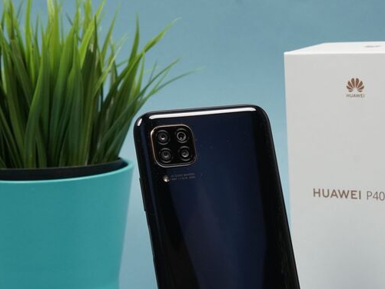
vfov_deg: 15.7
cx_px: 214
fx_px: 1046
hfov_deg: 20.9
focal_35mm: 94
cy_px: 198
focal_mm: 51
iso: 1600
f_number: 9
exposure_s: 1/100
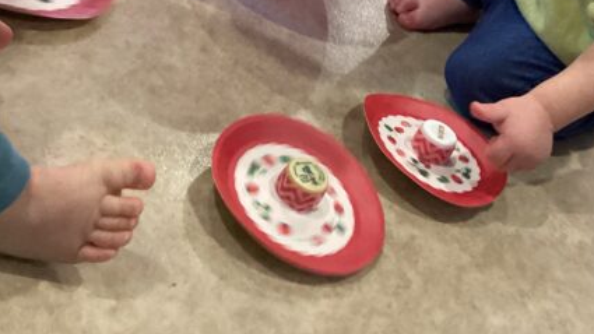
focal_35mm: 61
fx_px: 961
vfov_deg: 18.9
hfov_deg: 33.7
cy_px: -45
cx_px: 446
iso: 320
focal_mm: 3.3
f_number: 2.4
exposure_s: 1/60
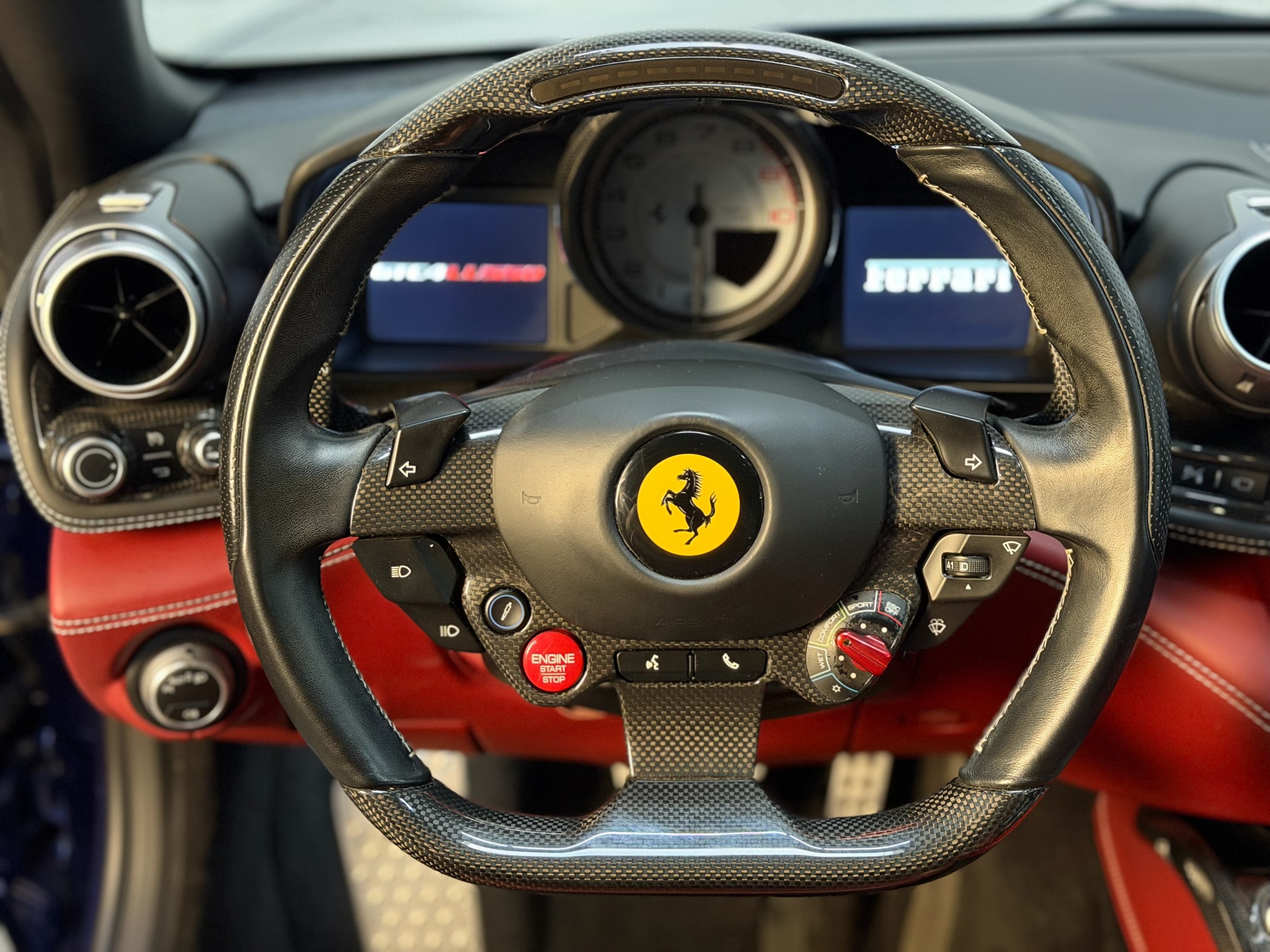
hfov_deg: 39.7
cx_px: 635
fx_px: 1761
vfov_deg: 30.3
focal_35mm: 48
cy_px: 476
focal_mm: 6.76
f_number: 1.78
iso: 640
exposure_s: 1/25
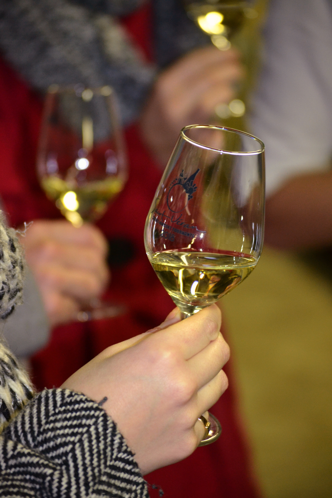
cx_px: 166
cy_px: 249
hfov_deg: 10.8
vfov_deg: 16.1
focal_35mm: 128
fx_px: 1764
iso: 1800
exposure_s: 1/60
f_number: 4.2
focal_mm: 85
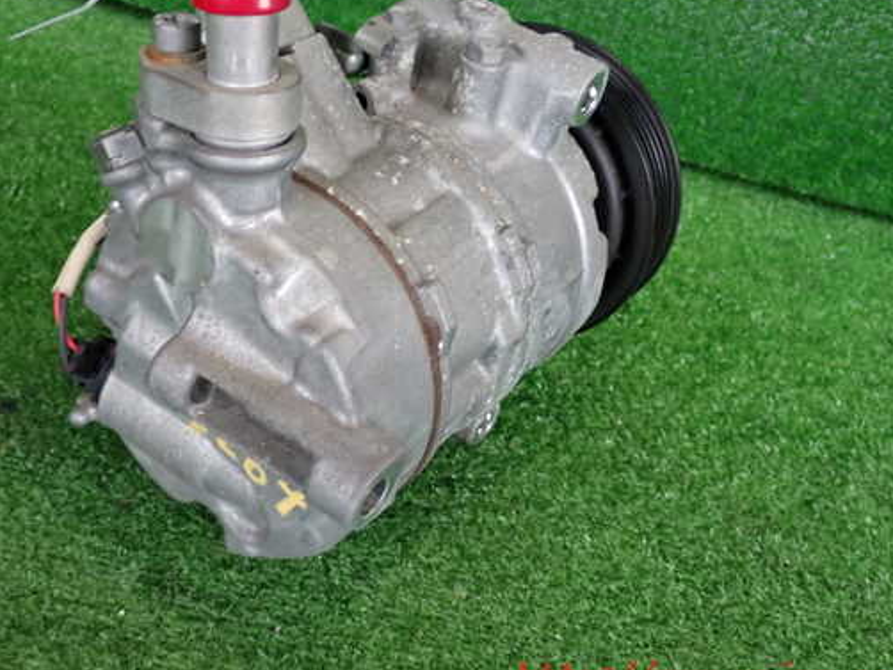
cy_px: 302
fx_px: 1265
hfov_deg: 38.8
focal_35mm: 49
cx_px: 388
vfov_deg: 29.7
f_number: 2.8
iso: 400
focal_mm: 7.31
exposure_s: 1/40
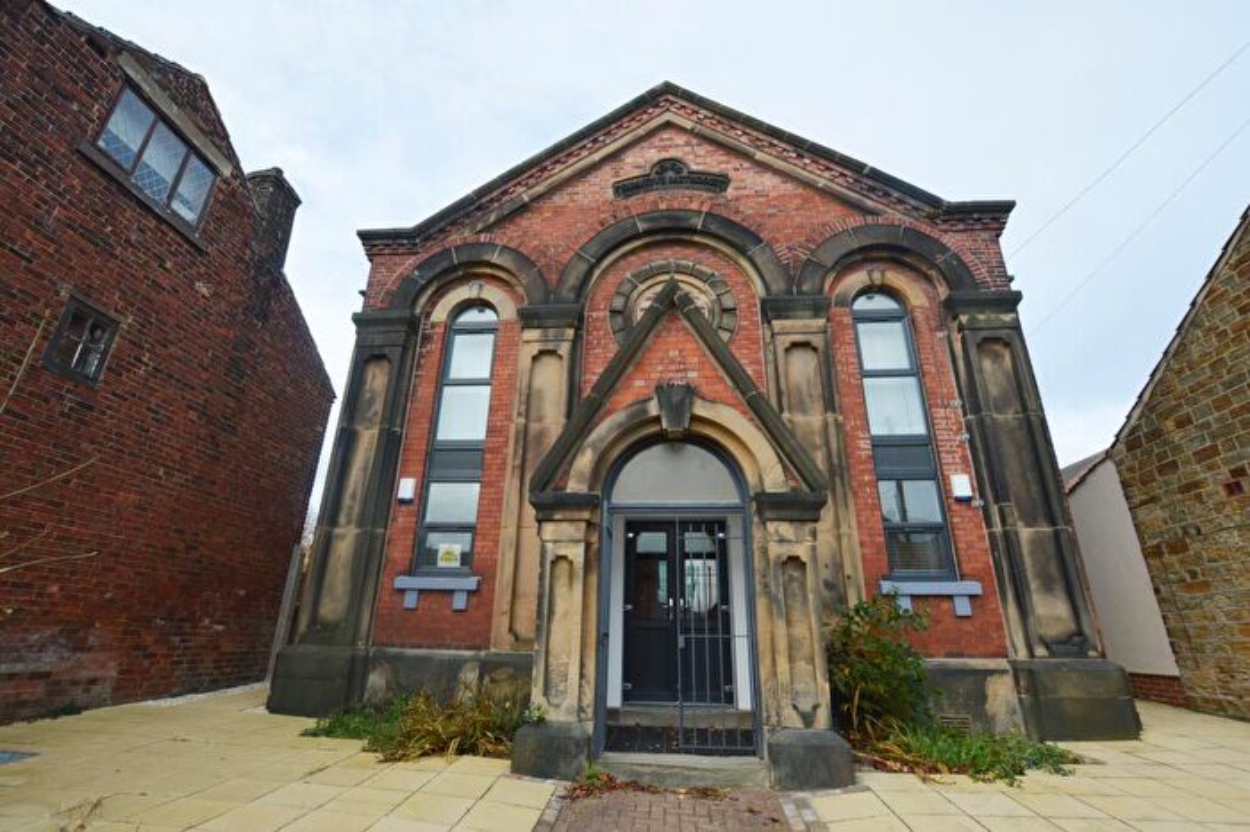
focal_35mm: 15
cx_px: 625
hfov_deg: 100.4
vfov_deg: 77.3
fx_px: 521
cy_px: 416
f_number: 8
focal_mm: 10
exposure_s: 1/250
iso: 400
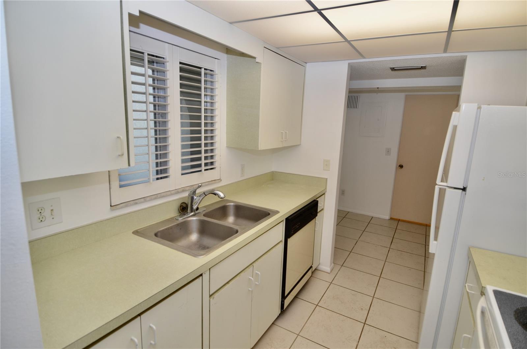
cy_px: 174
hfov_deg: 90.1
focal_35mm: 18
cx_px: 264
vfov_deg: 67.1
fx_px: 263
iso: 200
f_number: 5.6
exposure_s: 1/125
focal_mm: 12
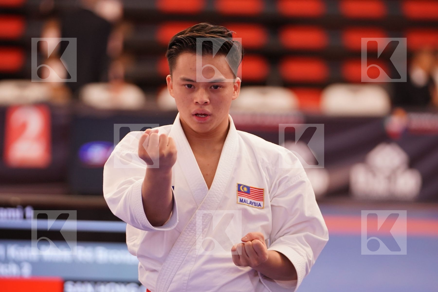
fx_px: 3114
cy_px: 146
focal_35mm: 256
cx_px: 219
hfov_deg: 8.0
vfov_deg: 5.4
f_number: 2.8
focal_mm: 171
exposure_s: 1/500
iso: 1250
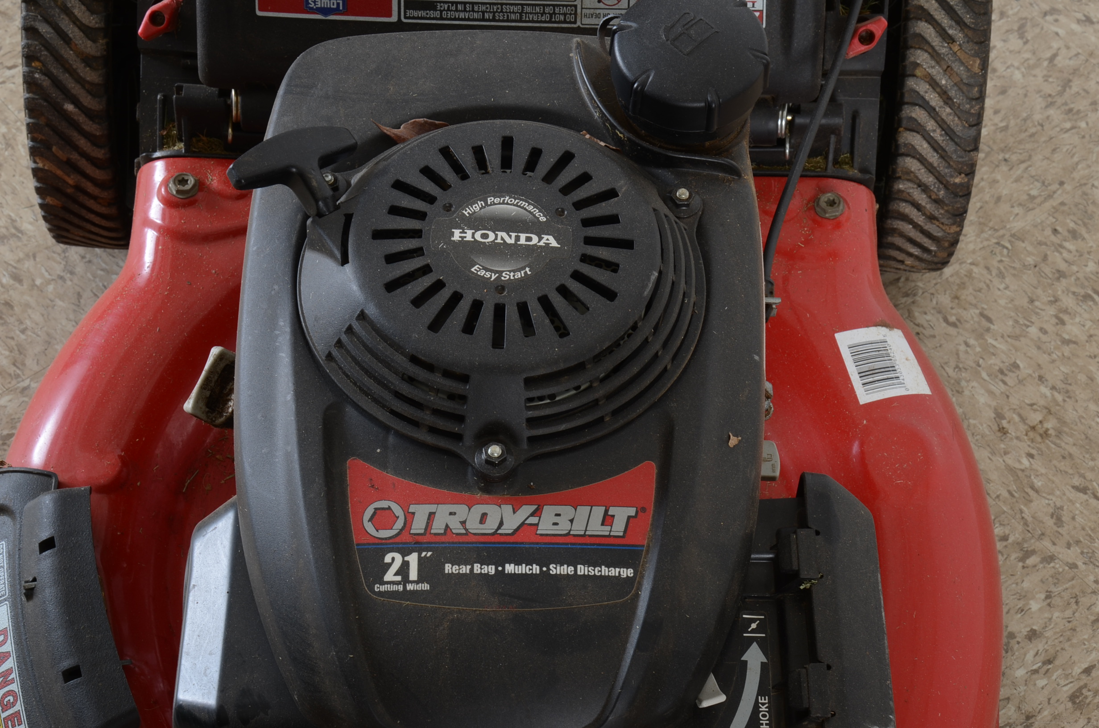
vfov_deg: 14.6
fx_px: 2833
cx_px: 550
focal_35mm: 93
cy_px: 364
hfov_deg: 22.0
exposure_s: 1/160
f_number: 14
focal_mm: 62
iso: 125
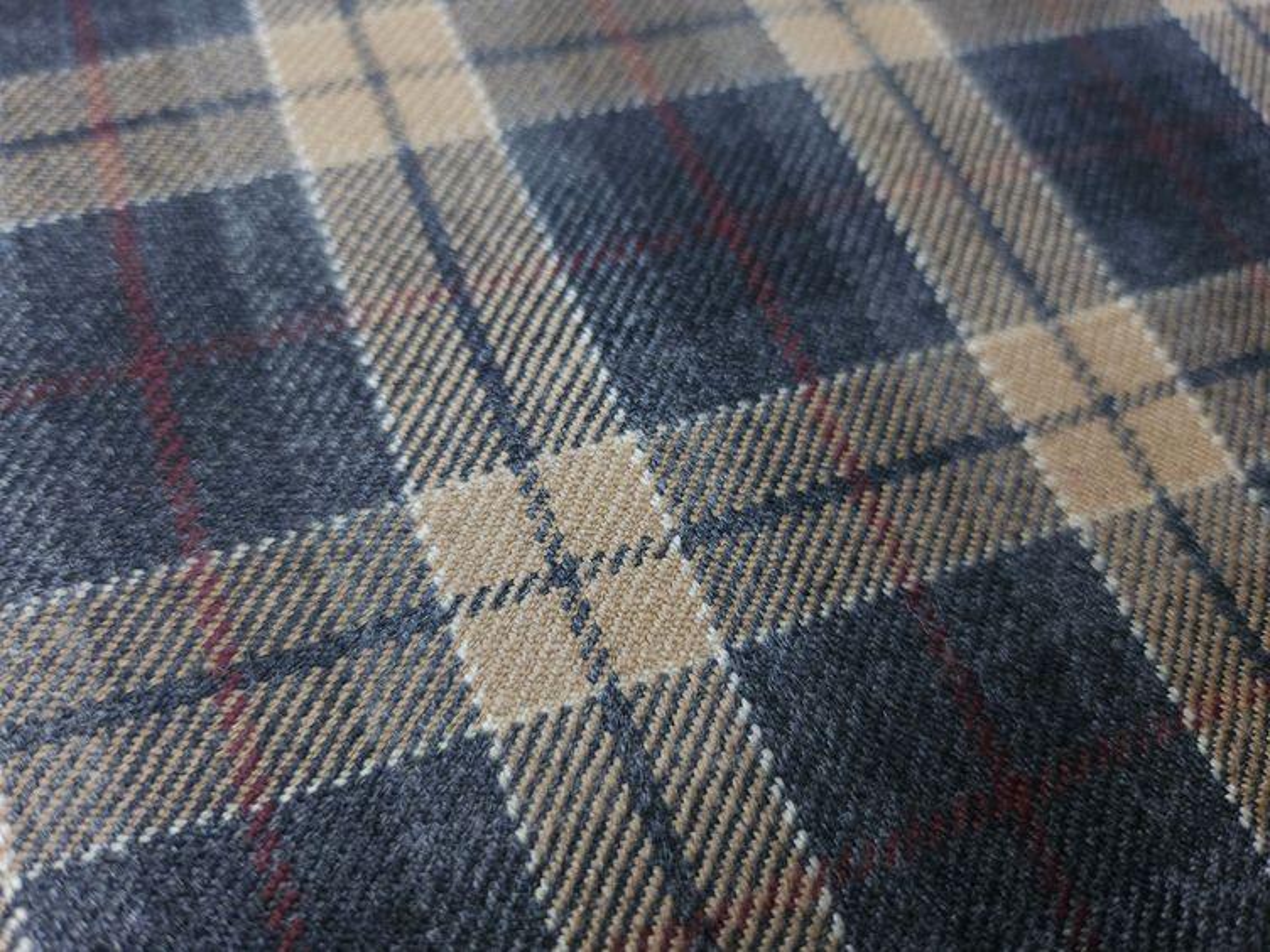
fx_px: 881
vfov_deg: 56.8
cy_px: 476
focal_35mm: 24
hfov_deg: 71.6
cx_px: 635
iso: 160
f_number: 1.8
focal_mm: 5
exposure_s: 1/60
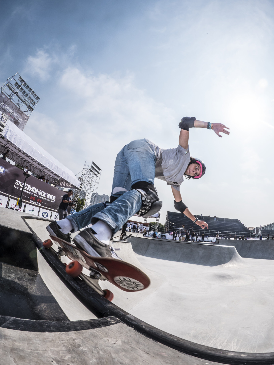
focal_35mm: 16
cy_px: 182
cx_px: 137
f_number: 13
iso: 200
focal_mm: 8
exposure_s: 1/320
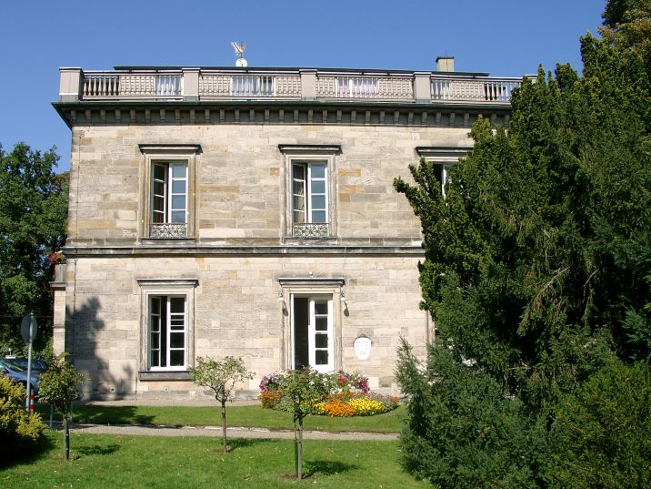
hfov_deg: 48.9
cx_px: 305
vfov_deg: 37.7
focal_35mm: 38
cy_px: 238
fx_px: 715
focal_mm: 7.13
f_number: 4
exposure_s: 1/759
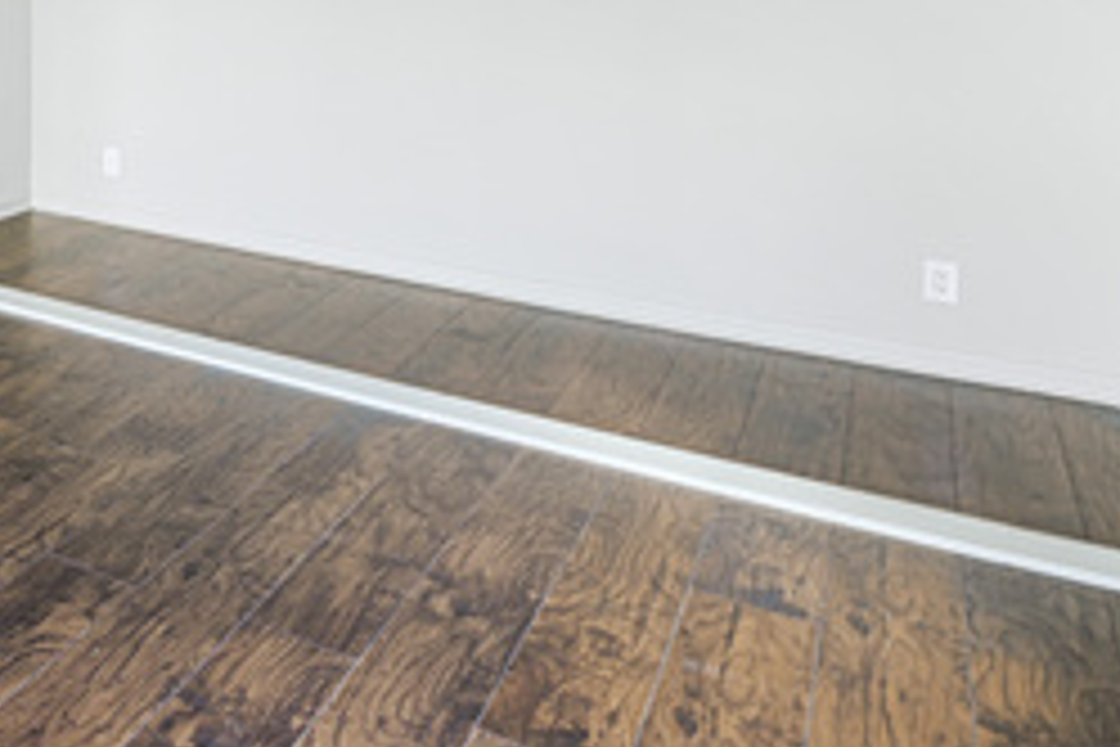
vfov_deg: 36.0
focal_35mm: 36
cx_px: -252
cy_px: 187
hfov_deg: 38.1
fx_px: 1120
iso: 280
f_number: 10
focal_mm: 14
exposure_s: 1/15
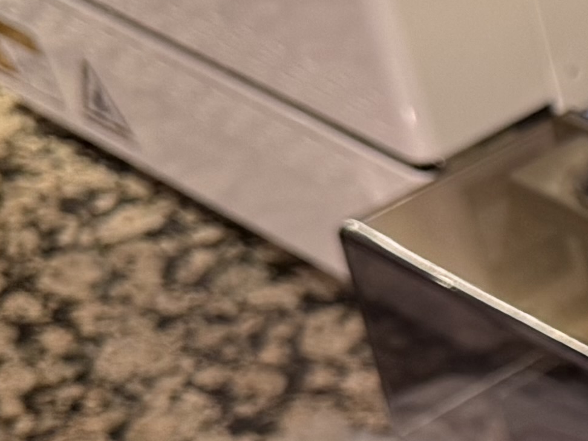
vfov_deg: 10.4
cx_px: 1365
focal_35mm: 141
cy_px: 522
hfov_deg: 11.7
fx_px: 2395
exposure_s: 1/42
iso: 160
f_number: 1.78
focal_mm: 6.76
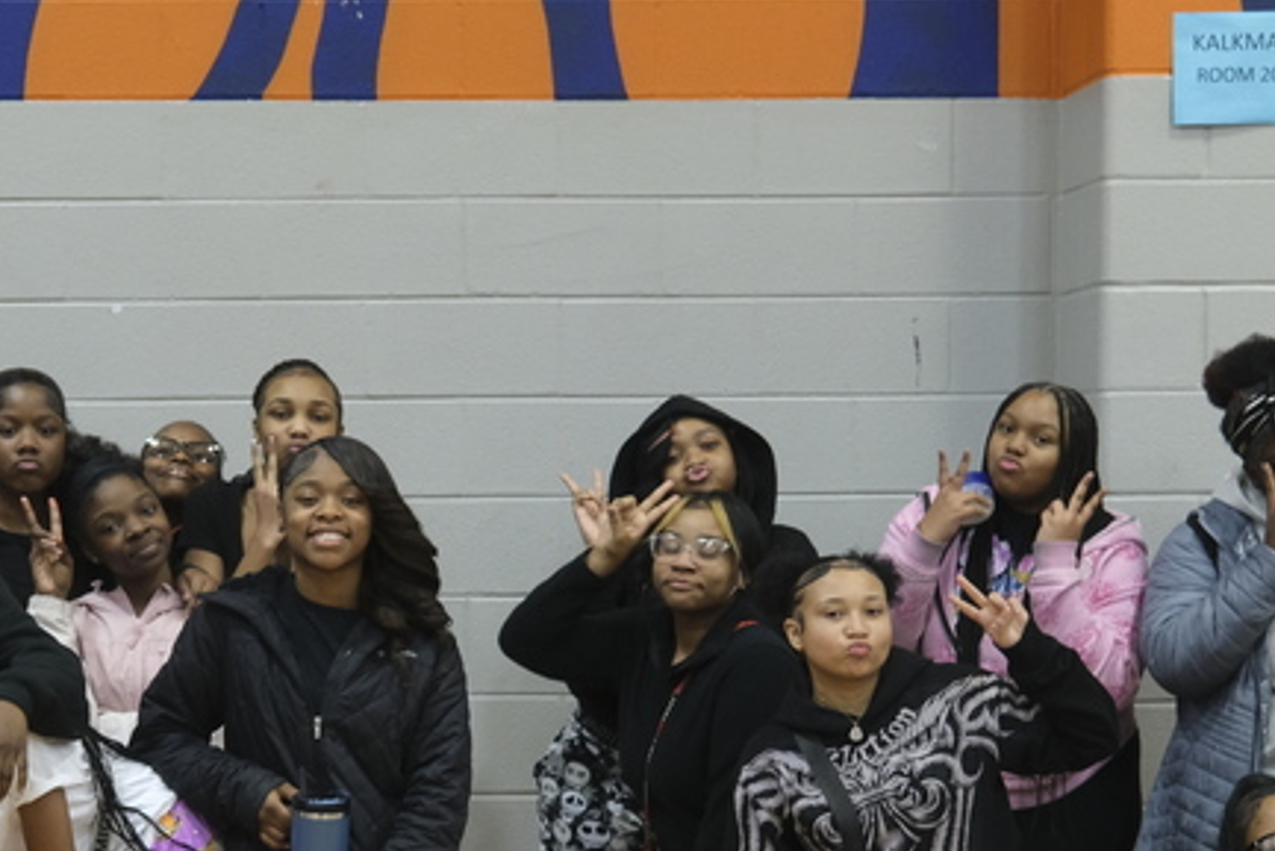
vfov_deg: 13.9
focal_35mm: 97
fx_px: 3436
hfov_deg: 21.0
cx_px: 451
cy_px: 850
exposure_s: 1/40
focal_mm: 27.5
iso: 1250
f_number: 4
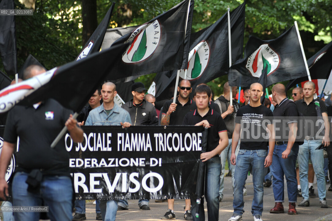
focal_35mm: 250
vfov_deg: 5.5
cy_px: 110
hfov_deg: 8.2
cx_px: 166
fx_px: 2304
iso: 500
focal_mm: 250
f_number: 5.6
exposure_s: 1/125
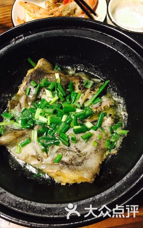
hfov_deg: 40.5
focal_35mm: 31
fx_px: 193
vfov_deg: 61.2
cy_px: 113
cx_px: 61
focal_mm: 4.15
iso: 200
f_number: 2.2
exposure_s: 1/17
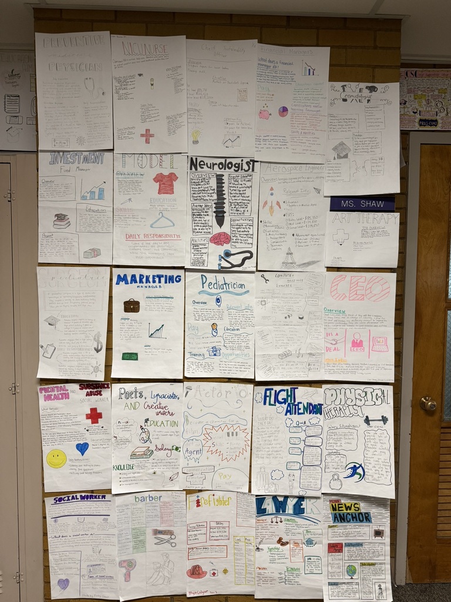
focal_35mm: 24
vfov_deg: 71.6
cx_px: 226
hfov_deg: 56.8
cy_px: 301
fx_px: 417
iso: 200
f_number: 1.78
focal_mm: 6.76
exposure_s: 1/52
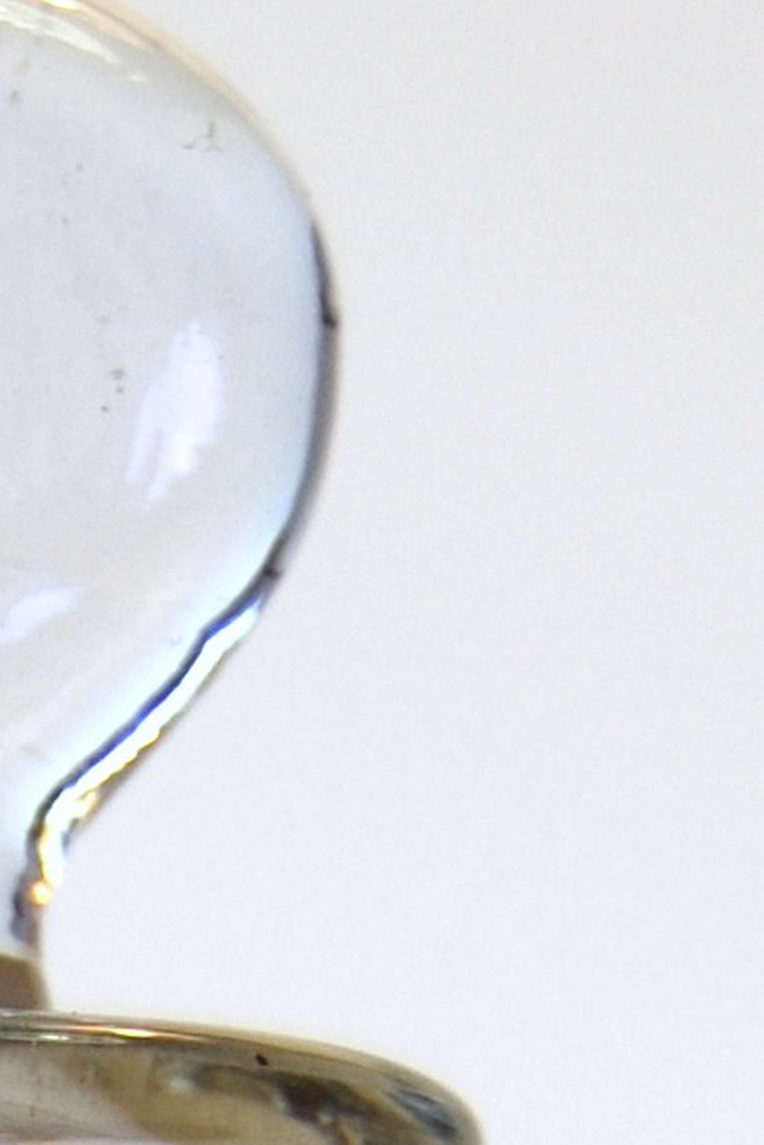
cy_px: 2988
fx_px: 13013
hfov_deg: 3.4
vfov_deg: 4.9
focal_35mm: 409
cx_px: -308
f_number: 5.6
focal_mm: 45
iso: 110
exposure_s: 1/125
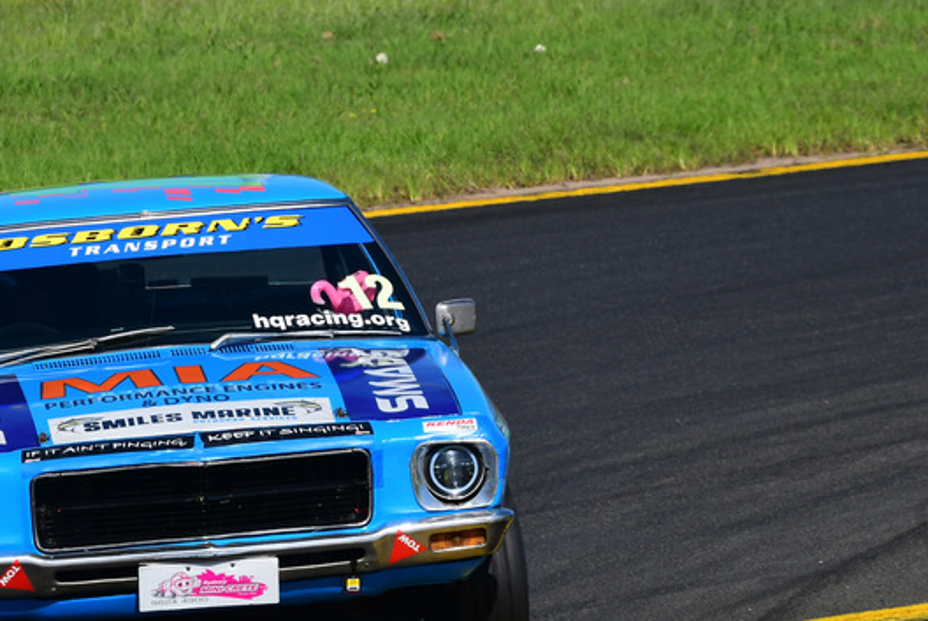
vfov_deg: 2.0
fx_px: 18162
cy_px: 252
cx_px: 378
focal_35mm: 704
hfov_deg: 2.9
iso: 400
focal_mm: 310
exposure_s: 1/640
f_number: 13
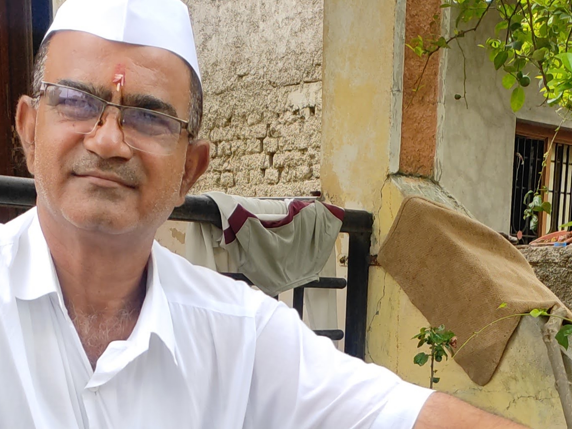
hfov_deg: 43.8
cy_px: 444
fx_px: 711
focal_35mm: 43
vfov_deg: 30.8
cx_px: 304
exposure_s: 1/169
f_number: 1.79
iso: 50
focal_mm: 4.74
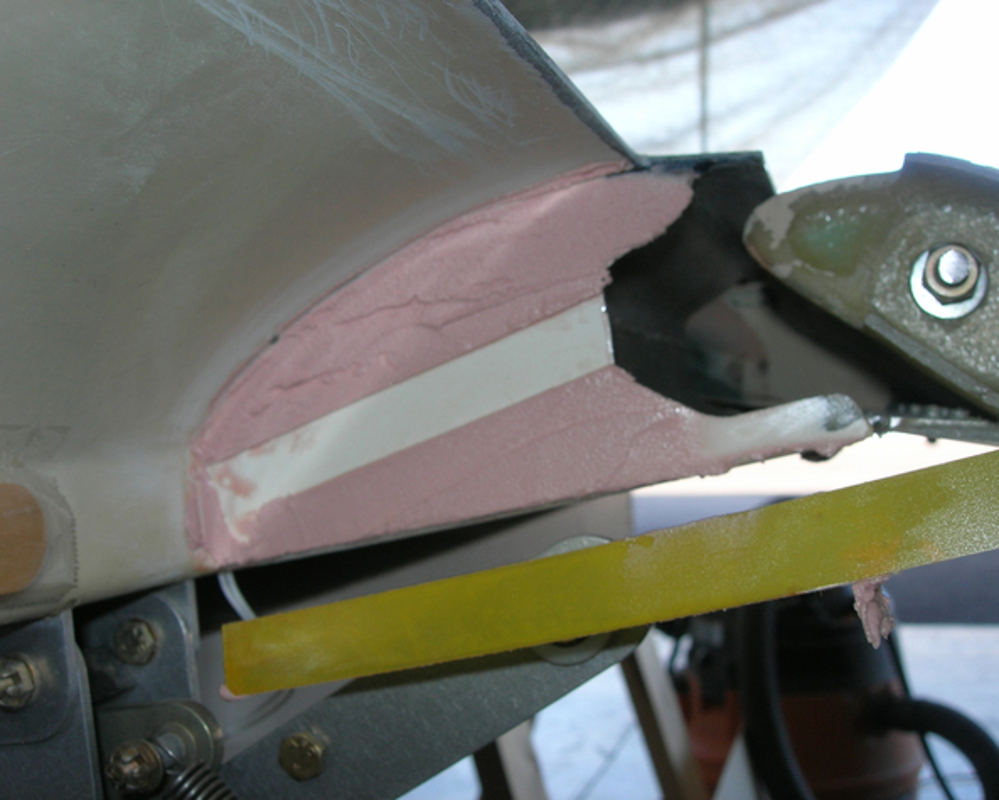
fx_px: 1183
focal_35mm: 40
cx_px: 505
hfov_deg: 45.8
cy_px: 397
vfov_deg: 37.4
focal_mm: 7.8
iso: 64
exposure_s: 1/60.1
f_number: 4.8
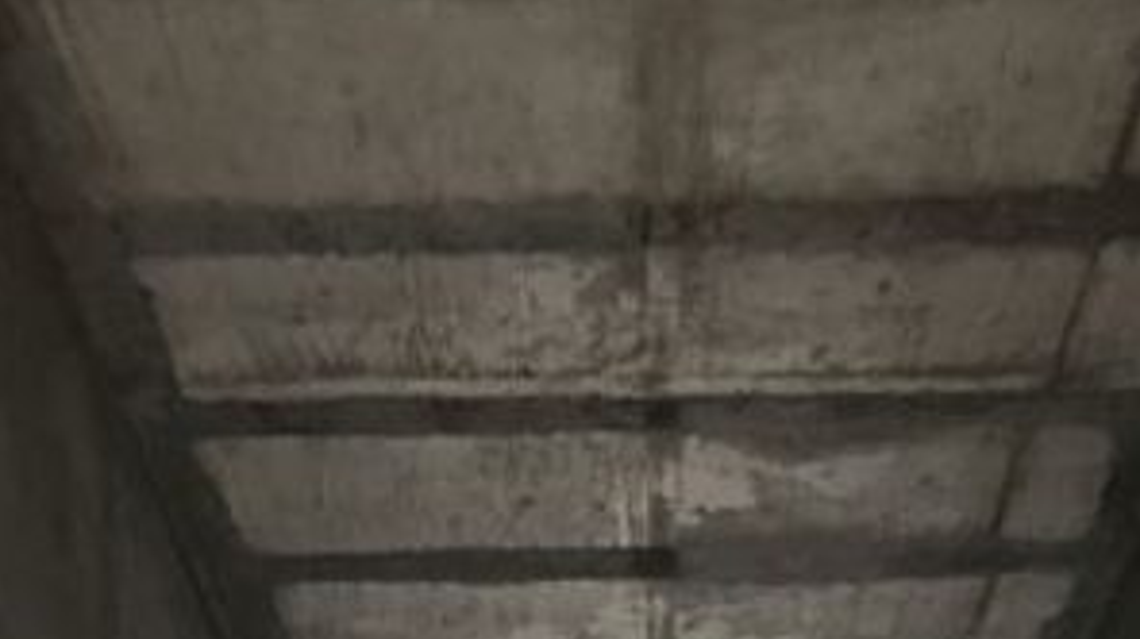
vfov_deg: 9.8
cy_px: 1467
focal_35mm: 110
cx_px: 620
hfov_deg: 19.5
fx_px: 3323
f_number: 1.8
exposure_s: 1/5
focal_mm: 3.99
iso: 100
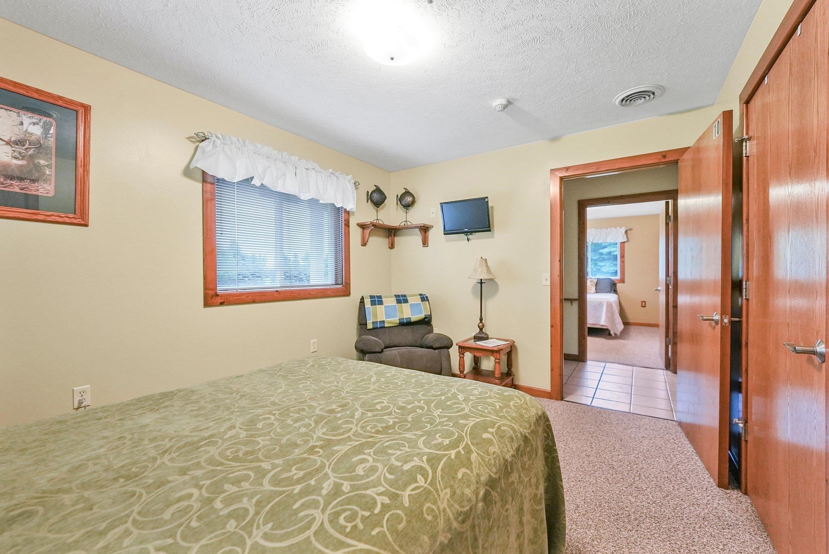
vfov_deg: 81.3
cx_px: 414
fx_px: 323
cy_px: 277
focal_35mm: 14
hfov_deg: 104.2
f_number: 3.5
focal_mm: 14
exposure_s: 1/250
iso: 2500
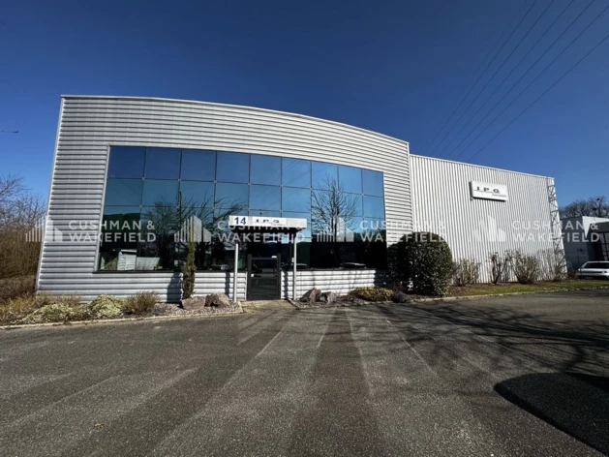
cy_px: 228
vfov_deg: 85.7
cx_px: 304
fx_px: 246
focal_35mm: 14
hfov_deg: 102.1
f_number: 2.2
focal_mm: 2.22
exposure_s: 1/3205
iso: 50
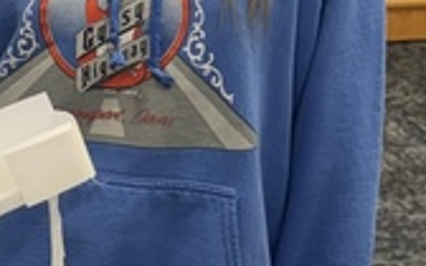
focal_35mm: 155
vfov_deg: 8.5
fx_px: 1800
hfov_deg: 13.4
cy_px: 198
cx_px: 30
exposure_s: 1/120
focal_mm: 6.76
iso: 160
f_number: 1.78
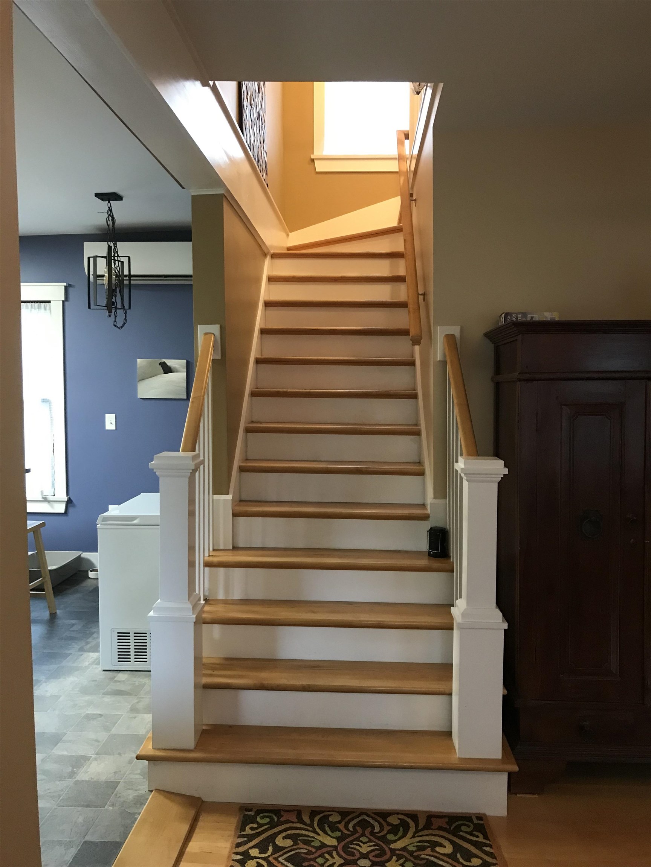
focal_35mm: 28
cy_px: 434
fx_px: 702
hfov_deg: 49.7
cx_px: 326
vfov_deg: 63.4
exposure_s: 1/15
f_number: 1.8
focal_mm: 3.99
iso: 80
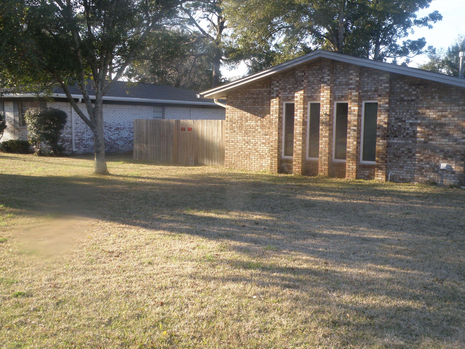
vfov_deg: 33.6
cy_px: 174
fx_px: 578
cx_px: 232
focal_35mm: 43
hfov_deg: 43.9
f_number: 5
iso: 64
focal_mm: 7.68
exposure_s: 1/80
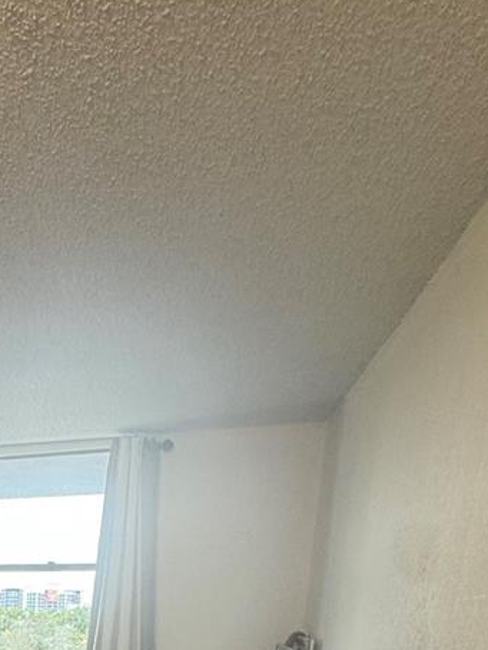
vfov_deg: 39.0
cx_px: -84
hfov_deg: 32.6
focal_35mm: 37
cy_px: 749
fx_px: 695
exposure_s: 1/120
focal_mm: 2.22
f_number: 2.2
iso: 160
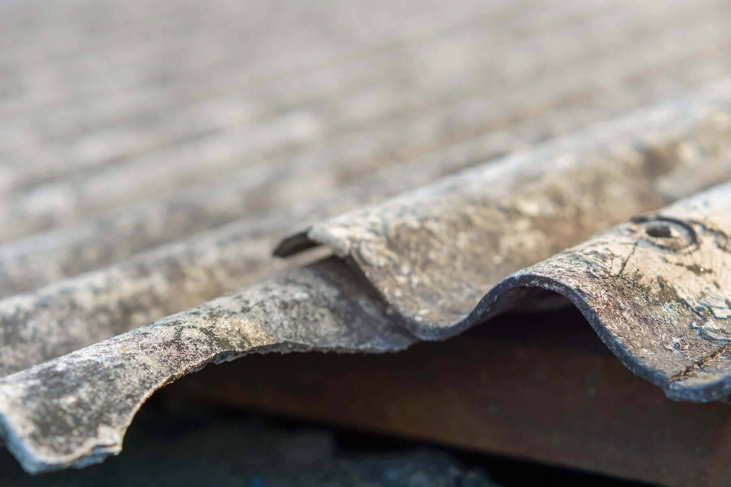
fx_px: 1523
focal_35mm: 75
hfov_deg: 27.0
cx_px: 366
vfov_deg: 18.2
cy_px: 244
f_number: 3.2
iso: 400
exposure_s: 1/800
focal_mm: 50
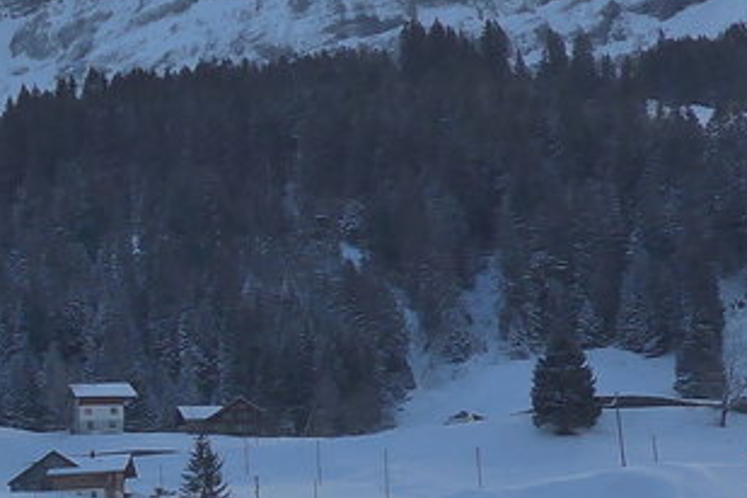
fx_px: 2428
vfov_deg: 11.6
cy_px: 510
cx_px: -534
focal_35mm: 117
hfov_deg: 15.4
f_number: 3.2
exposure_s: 1/800
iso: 160
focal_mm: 6
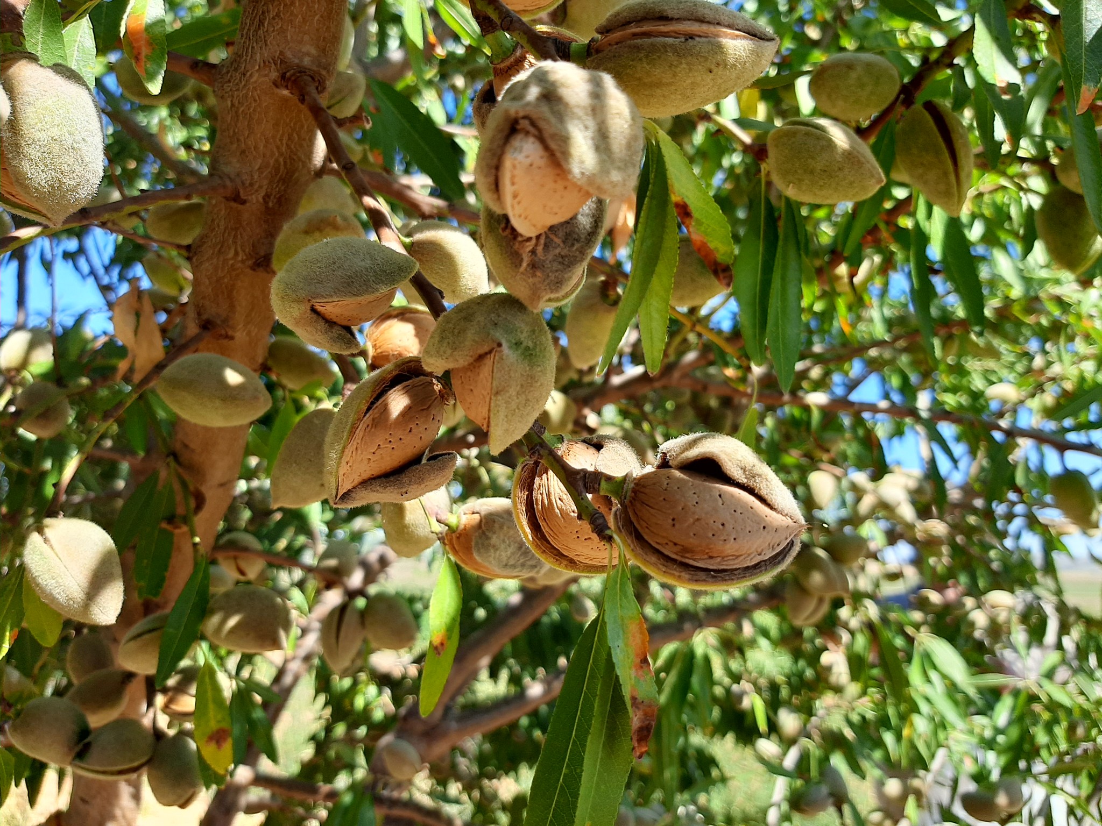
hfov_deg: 65.3
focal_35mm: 27
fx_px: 860
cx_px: 551
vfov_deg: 51.4
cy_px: 413
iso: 40
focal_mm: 3.93
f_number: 1.7
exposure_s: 1/571
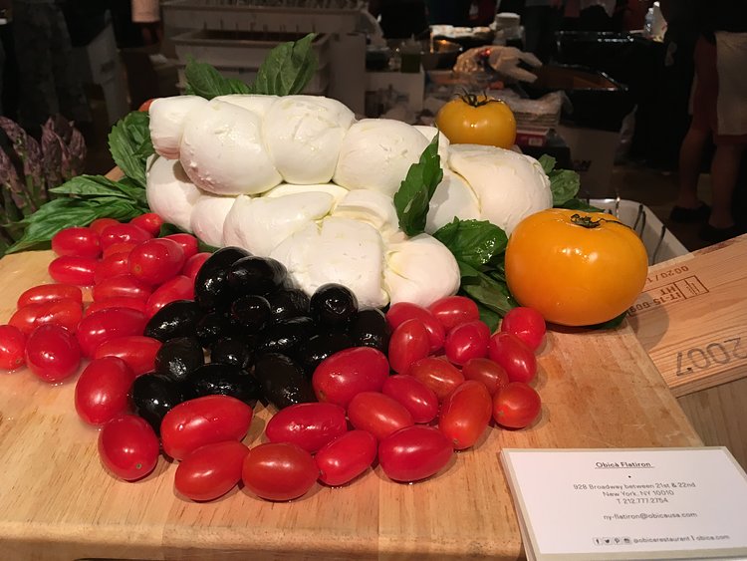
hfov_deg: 61.6
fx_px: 626
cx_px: 374
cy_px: 280
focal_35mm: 29
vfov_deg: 48.3
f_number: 2.2
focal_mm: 4.15
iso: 64
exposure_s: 1/30
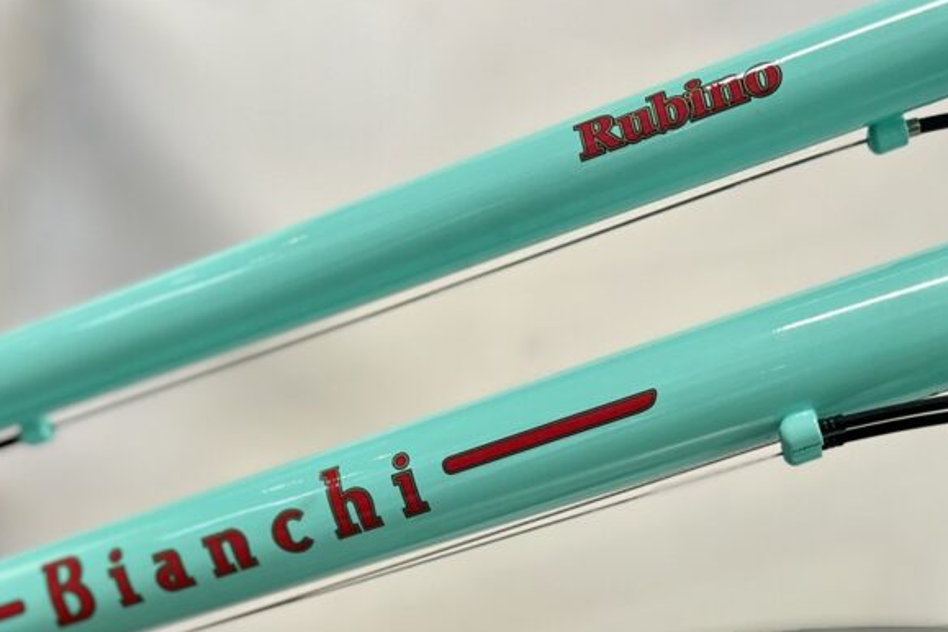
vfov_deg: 46.3
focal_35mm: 28
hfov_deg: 65.5
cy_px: 357
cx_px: 475
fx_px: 737
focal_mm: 5.1
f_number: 1.6
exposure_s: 1/50
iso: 100
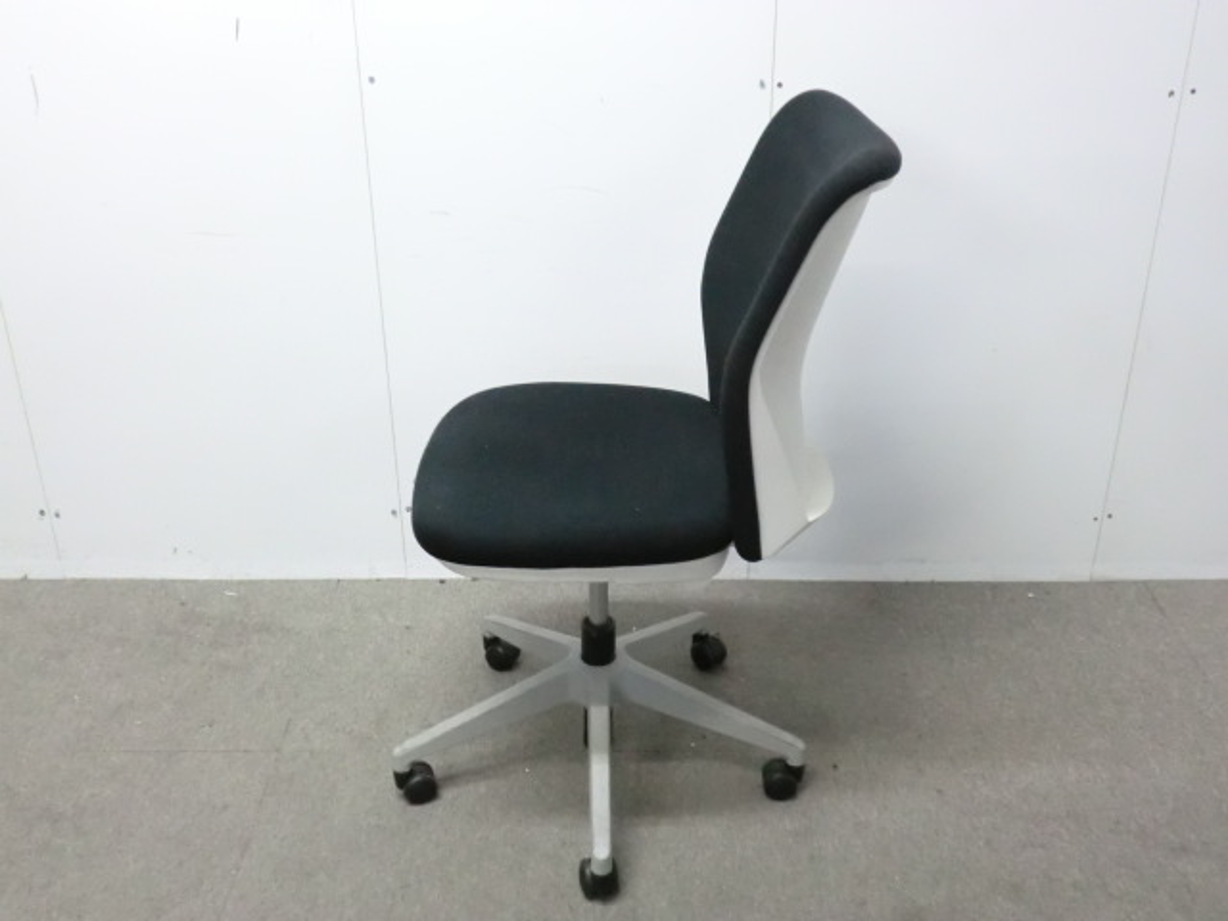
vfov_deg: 37.7
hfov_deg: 49.0
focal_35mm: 38
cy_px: 460
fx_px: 1348
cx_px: 614
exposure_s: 1/40
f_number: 3.9
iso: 800
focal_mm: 6.9
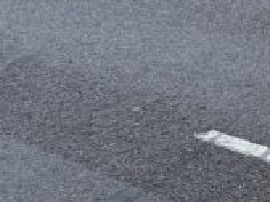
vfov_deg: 8.8
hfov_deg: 11.6
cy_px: -346
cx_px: 604
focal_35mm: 146
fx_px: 1139
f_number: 1.78
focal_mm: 6.76
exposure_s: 1/1032
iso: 80
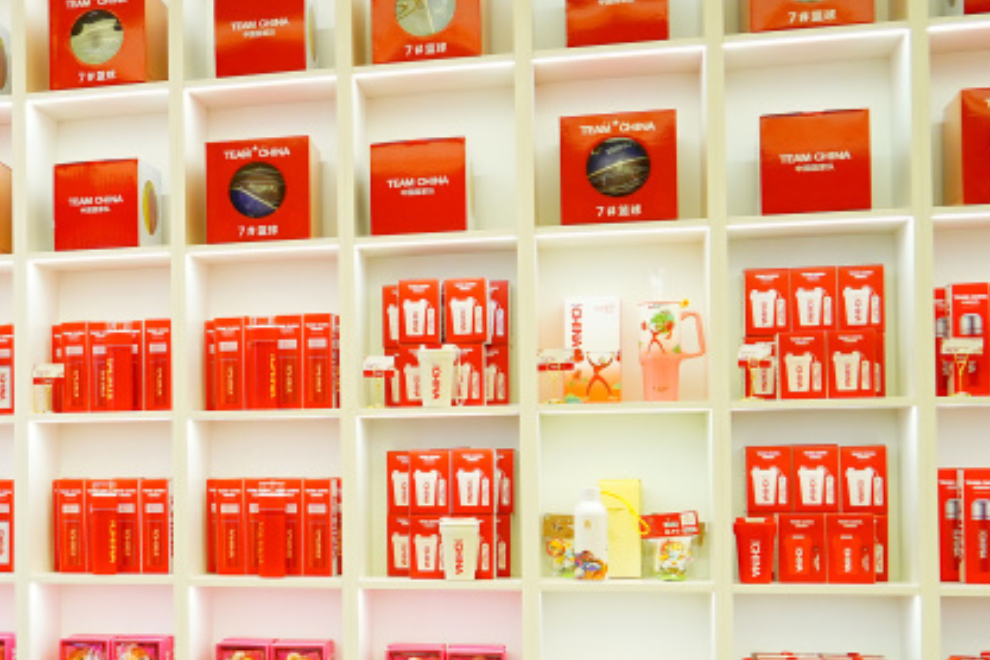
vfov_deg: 22.8
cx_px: -119
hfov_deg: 30.2
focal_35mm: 59
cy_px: 495
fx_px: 1622
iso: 640
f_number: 4.5
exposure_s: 1/125
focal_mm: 24
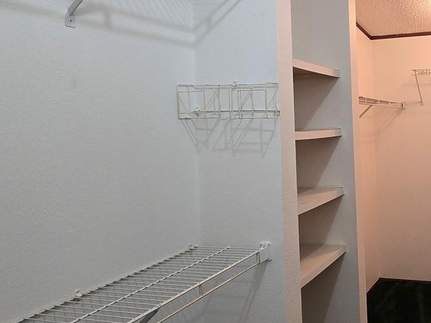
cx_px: 402
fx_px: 386
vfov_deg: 45.0
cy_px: 119
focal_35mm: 31
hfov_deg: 50.5
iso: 250
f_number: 2.2
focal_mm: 2.2
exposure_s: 1/60
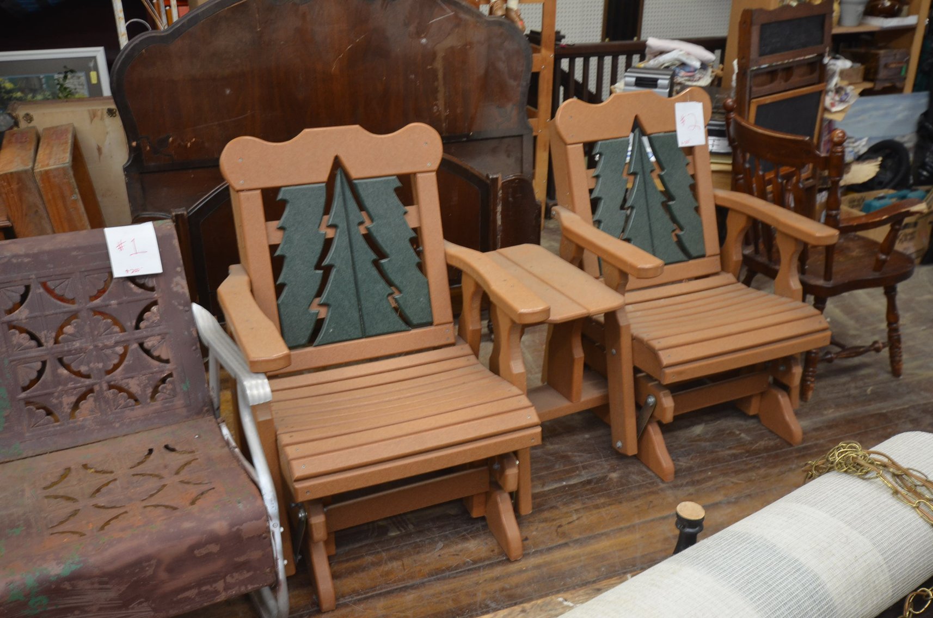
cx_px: 466
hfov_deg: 53.2
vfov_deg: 36.7
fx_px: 931
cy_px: 309
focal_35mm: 36
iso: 640
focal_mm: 24
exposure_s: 1/60
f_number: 4.5
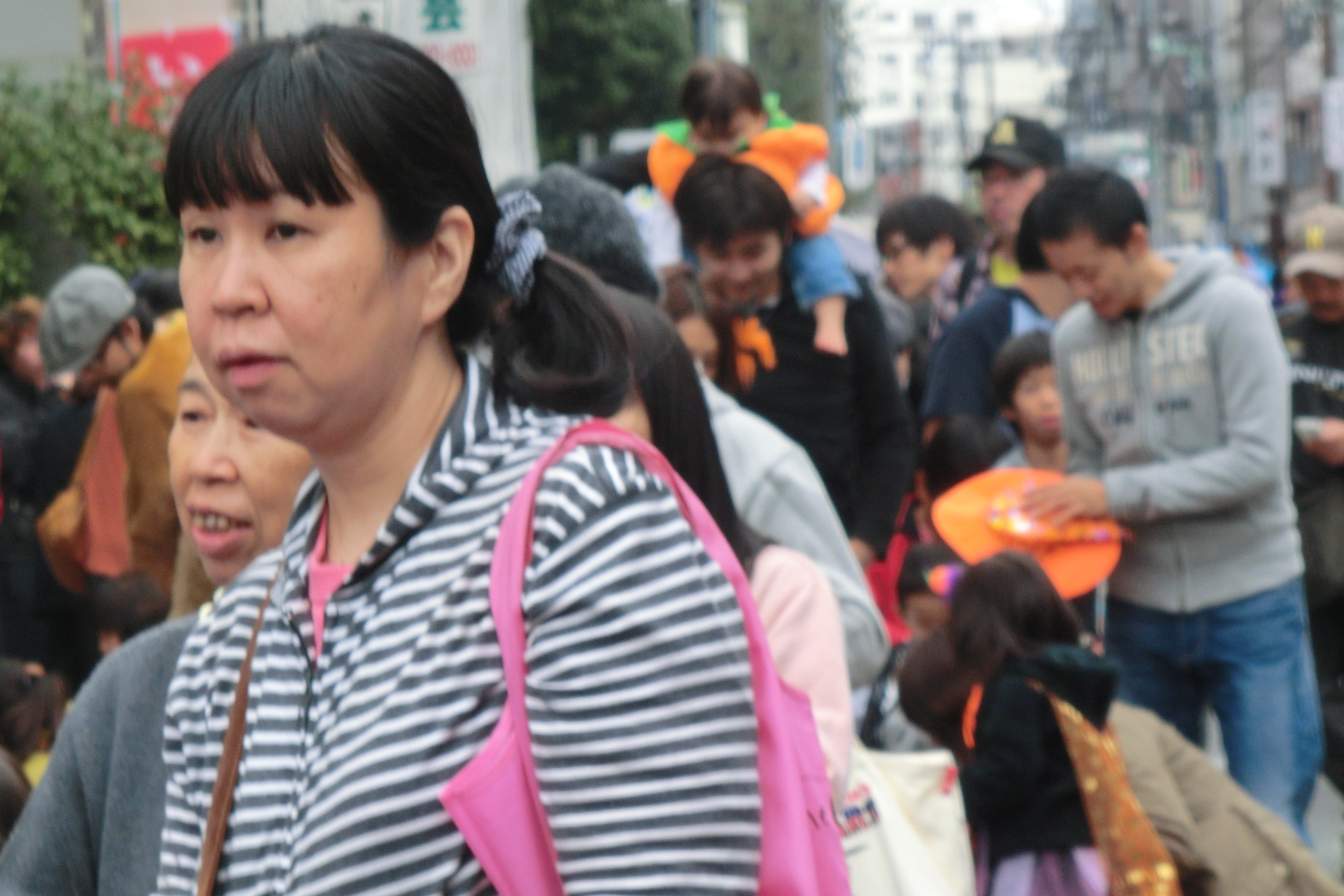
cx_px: 673
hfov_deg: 10.0
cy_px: 424
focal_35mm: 205
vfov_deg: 6.7
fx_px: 7653
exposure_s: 1/100
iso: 250
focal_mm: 35
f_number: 5.9
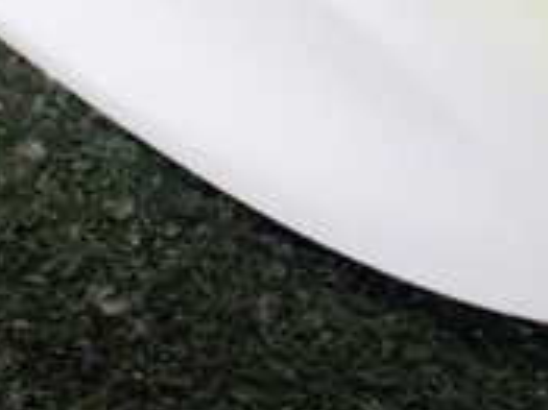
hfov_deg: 19.1
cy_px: -103
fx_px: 1629
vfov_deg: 13.9
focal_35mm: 103
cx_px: 319
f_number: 2.3
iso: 800
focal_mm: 5.4
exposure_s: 1/125
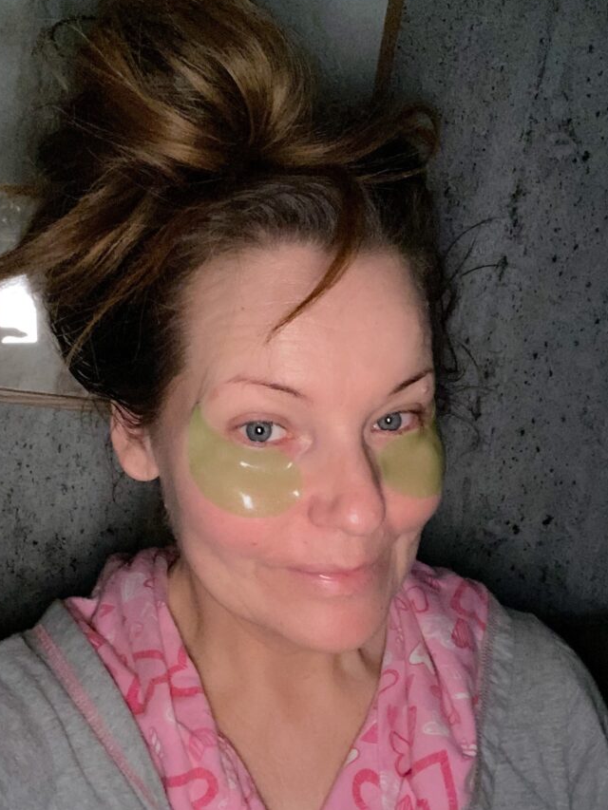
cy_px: 426
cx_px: 295
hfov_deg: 39.7
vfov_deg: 51.3
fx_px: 843
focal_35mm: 36
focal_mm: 2.71
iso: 320
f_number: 2.2
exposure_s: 1/18
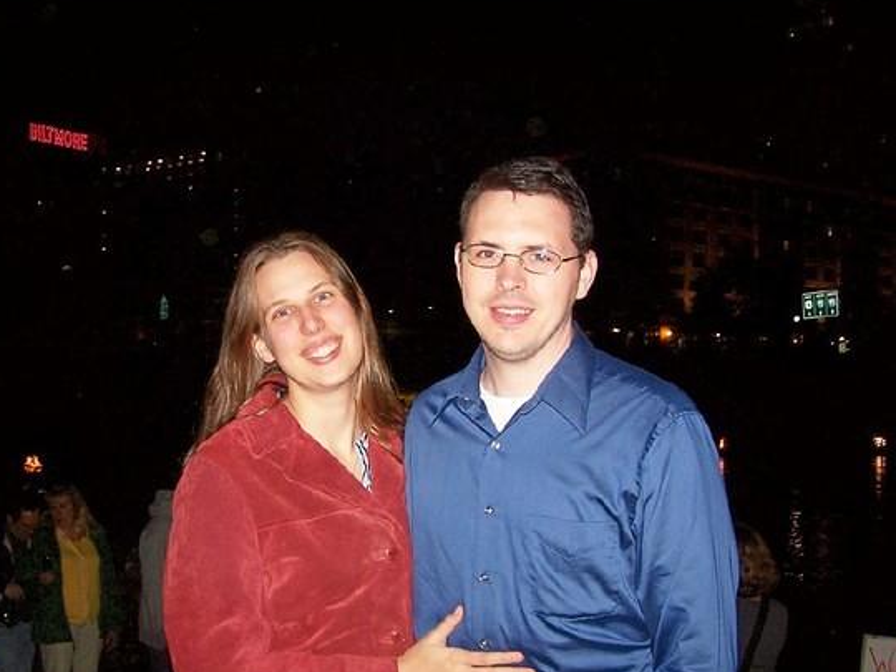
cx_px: 405
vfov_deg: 32.2
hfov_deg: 42.0
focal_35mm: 45
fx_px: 1165
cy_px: 373
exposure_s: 1/60
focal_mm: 6.3
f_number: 2.8
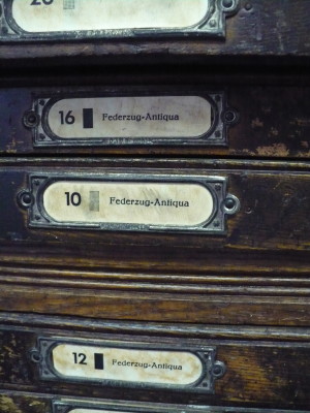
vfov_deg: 50.1
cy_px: 206
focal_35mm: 37
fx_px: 442
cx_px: 155
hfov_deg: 38.7
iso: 800
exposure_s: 1/20
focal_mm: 6.1
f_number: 2.8
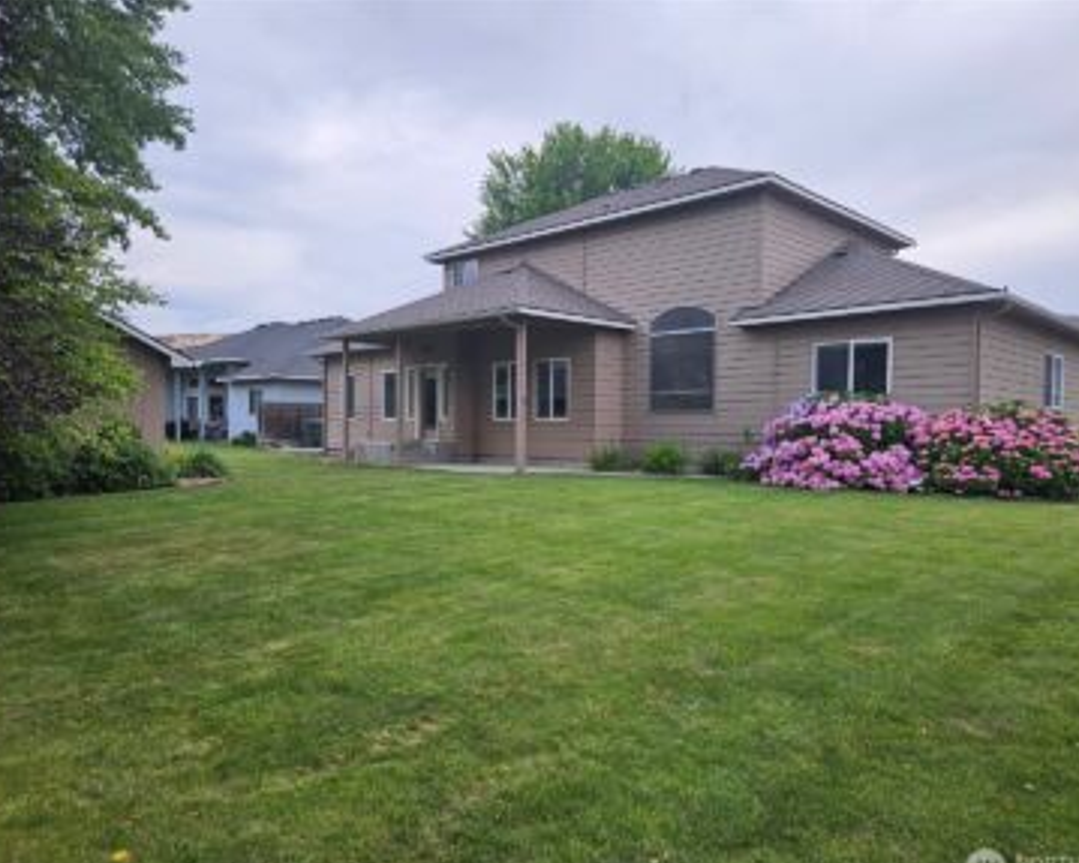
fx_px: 798
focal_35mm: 25
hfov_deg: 68.1
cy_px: 448
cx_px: 559
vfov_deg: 56.8
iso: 25
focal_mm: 5.4
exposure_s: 1/758
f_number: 1.8
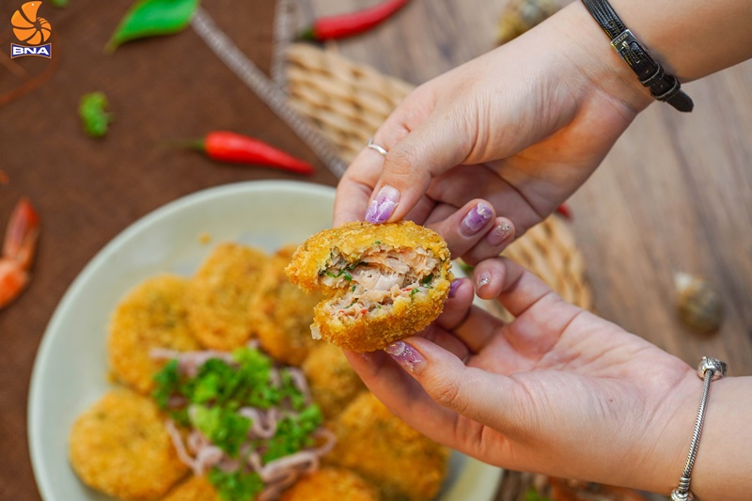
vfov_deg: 13.7
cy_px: 250
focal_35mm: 100
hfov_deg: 20.4
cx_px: 376
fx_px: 2088
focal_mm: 100
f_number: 5
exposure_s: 1/100
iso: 400
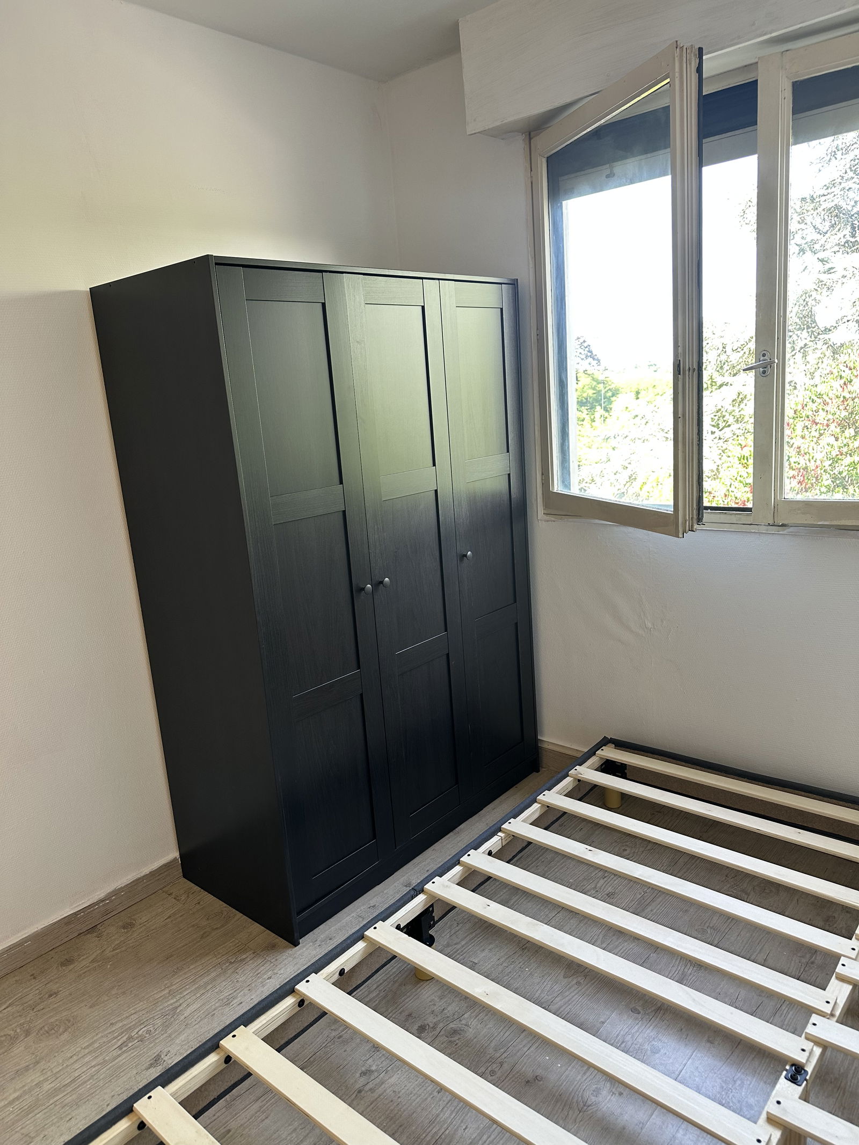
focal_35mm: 24
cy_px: 572
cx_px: 430
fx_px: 794
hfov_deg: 56.8
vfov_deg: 71.6
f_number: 1.78
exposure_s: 1/100
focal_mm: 6.86
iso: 125
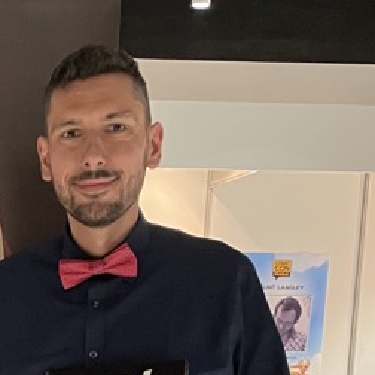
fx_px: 1030
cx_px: -97
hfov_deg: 19.2
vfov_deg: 17.9
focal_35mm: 84
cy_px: 601
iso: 400
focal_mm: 4.2
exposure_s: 1/50
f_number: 1.6
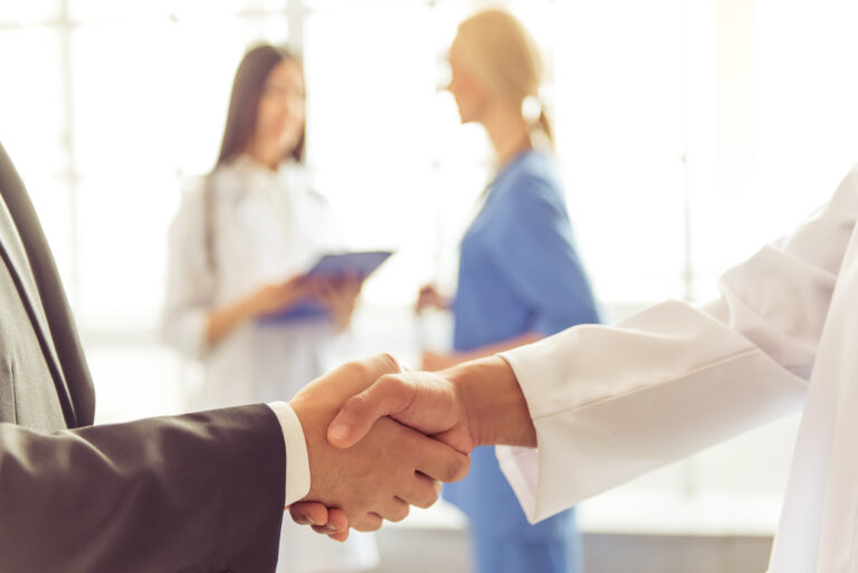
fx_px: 1383
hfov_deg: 34.5
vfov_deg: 23.4
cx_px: 429
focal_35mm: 58
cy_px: 286
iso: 320
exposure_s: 1/160
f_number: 2.8
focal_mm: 58
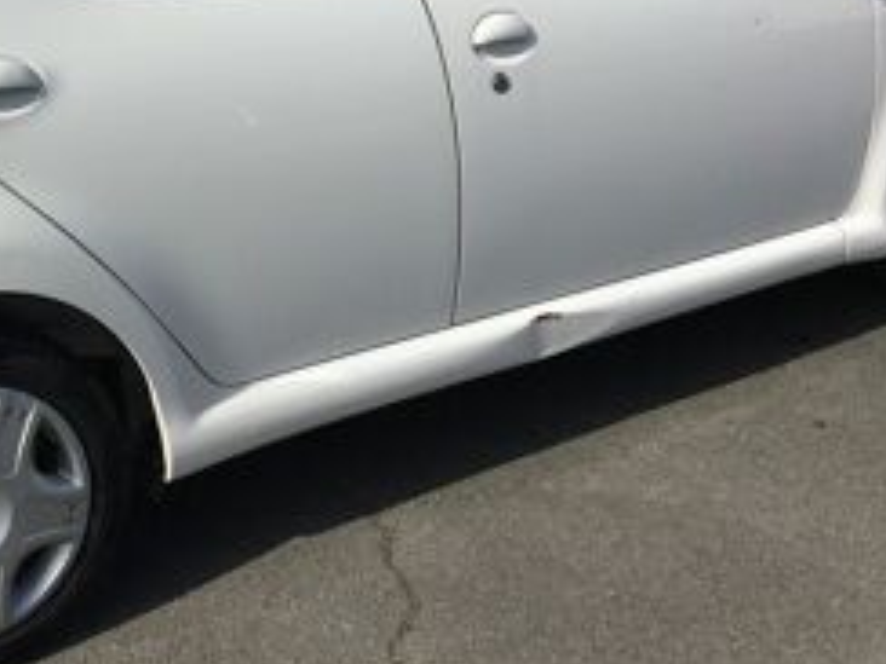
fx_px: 1459
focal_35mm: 57
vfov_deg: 25.0
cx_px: 203
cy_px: 87
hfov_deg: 33.0
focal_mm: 4.15
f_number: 2.2
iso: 25
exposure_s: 1/3205
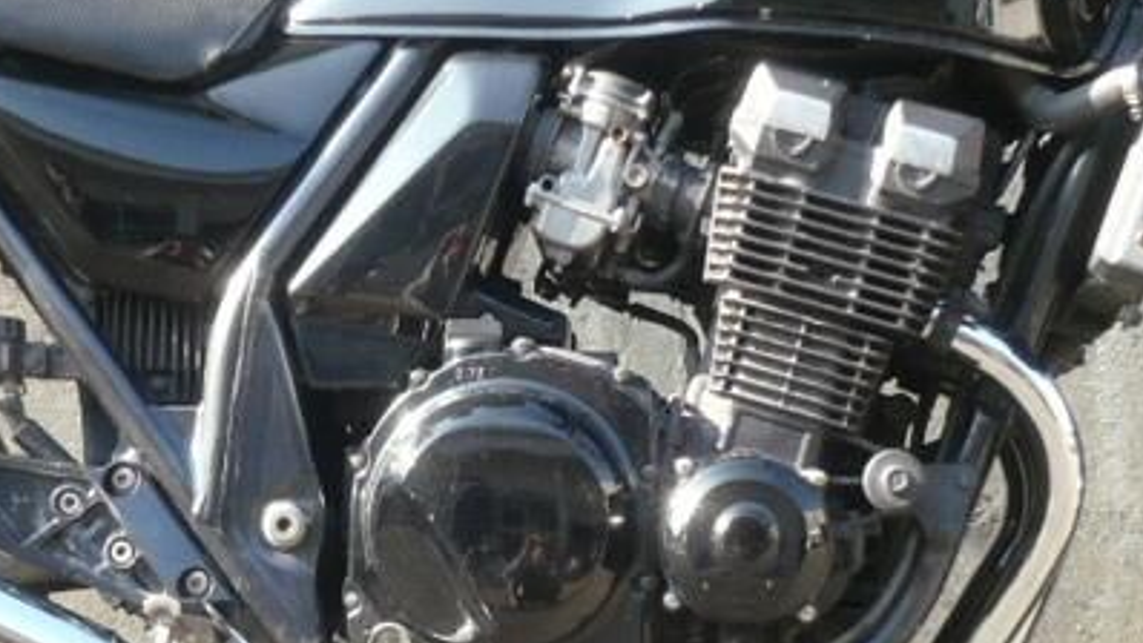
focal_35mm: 105
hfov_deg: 20.3
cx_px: 342
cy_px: 485
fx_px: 3183
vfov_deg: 11.5
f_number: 3.3
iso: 100
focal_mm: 6.6
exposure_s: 1/125
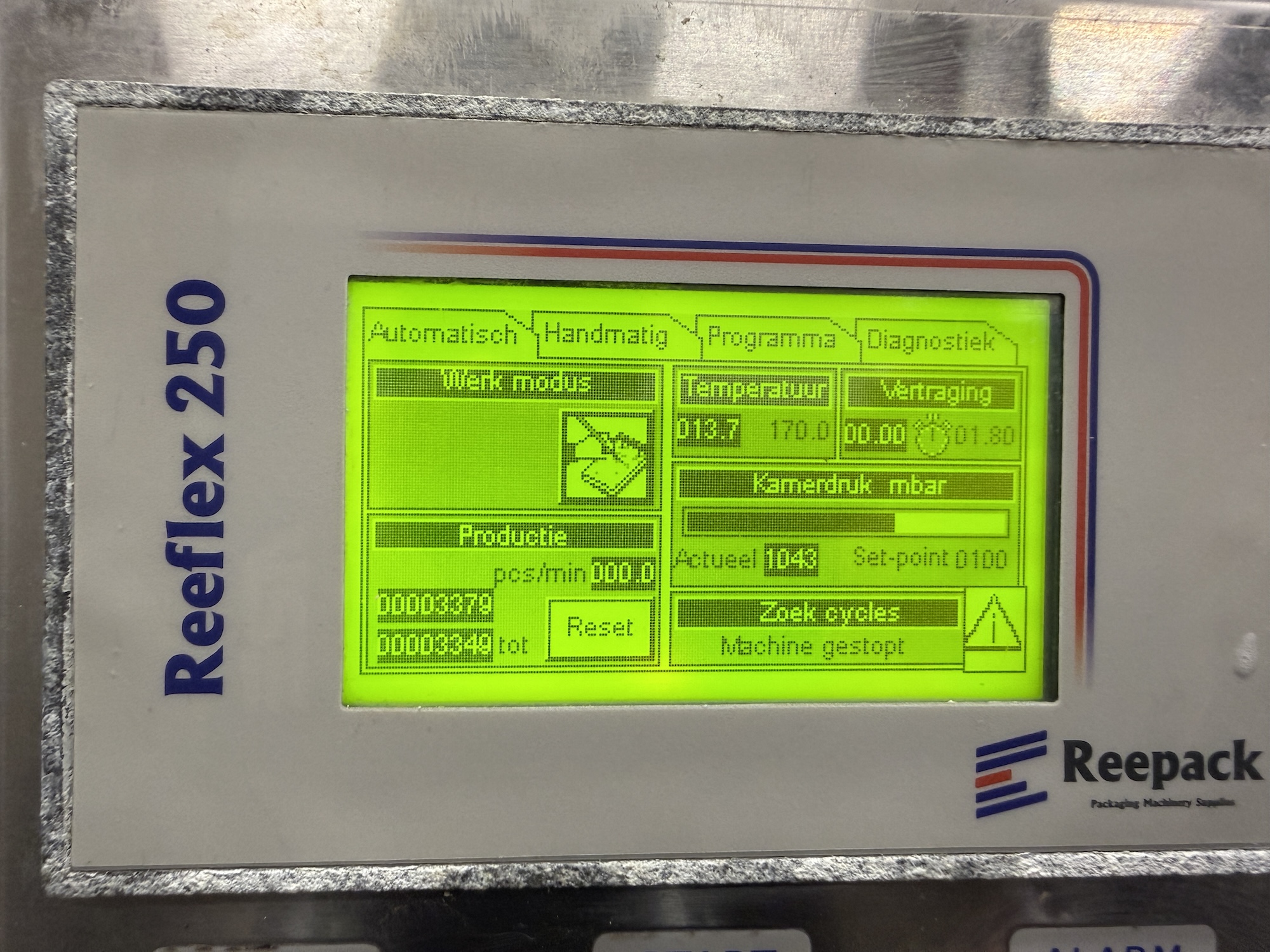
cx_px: 635
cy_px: 476
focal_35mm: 24
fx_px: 881
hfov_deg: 71.6
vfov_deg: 56.8
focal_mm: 2.22
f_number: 2.2
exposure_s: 1/50
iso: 250
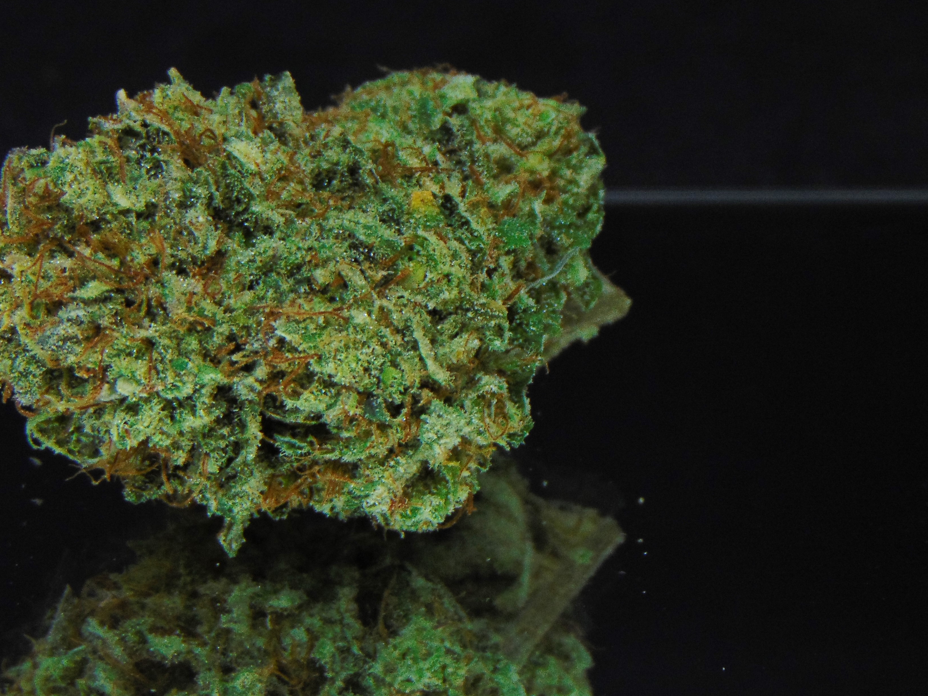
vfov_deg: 8.7
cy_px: 415
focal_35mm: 170
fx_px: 4558
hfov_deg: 11.6
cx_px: 242
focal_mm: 19.4
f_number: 3.9
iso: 80
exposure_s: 1/30
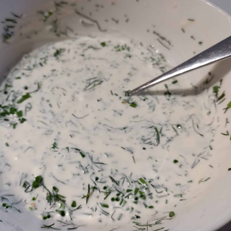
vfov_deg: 54.0
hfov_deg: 54.0
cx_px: 107
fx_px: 226
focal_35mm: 30
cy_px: 115
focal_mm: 4.7
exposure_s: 1/50
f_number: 1.8
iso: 320
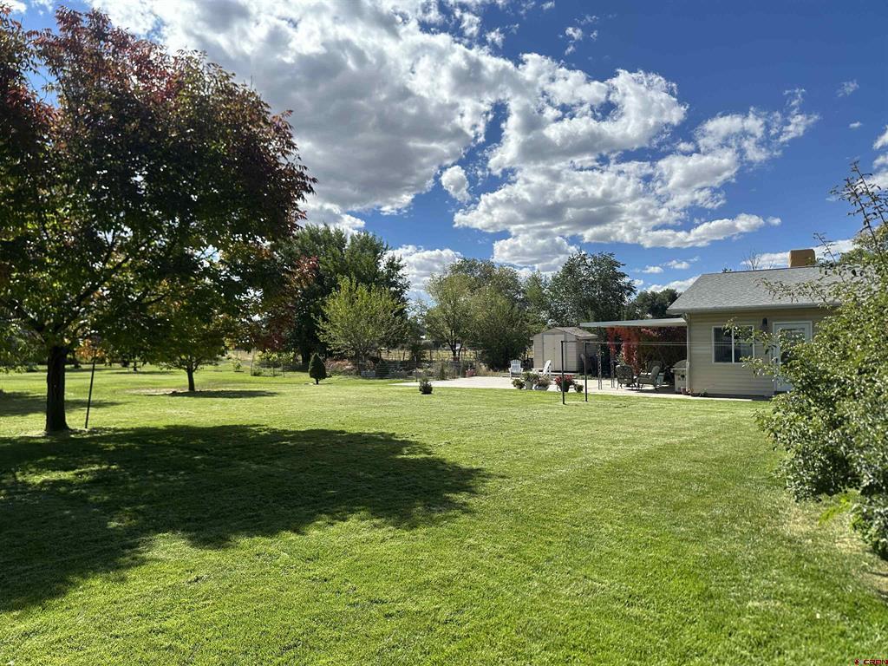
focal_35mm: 24
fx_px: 616
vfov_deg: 56.8
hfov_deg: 71.6
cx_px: 444
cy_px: 333
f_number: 1.78
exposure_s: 1/6211
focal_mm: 6.86
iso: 80
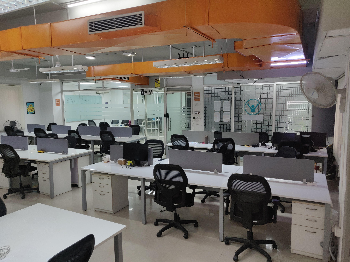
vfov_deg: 54.9
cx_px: 175
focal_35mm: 25
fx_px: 253
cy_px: 131
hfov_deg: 69.4
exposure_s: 1/33
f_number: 1.7
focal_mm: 4.25
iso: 100
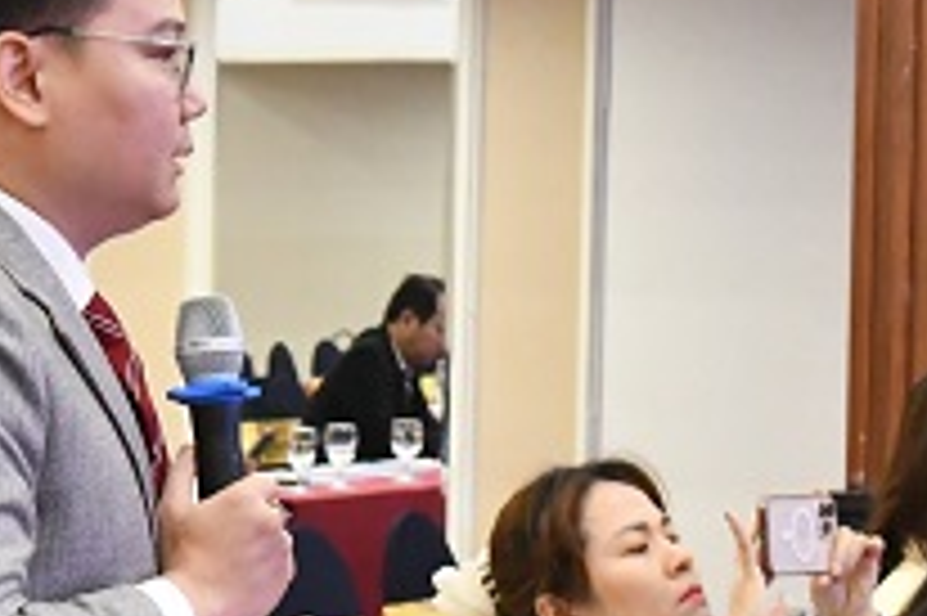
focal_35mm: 254
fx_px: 6535
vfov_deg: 5.4
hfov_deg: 8.1
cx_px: 99
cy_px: 540
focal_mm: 58
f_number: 9
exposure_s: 1/100
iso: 10000
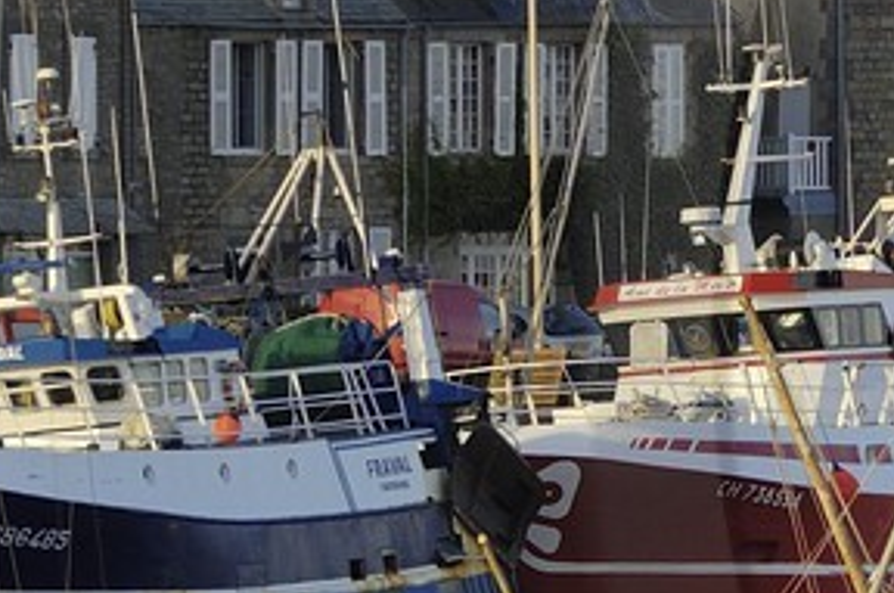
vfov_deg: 1.4
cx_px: 1850
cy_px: 338
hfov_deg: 2.1
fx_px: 23949
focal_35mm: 966
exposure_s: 1/125
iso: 100
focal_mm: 116
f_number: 6.3
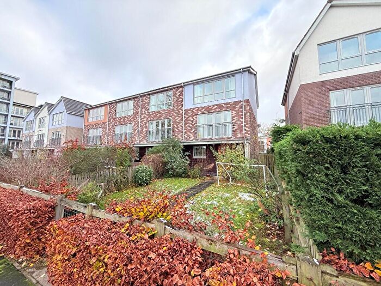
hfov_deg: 102.1
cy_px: 143
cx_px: 190
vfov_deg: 85.7
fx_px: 154
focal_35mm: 14
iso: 64
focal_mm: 2.22
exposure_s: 1/261
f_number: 2.2
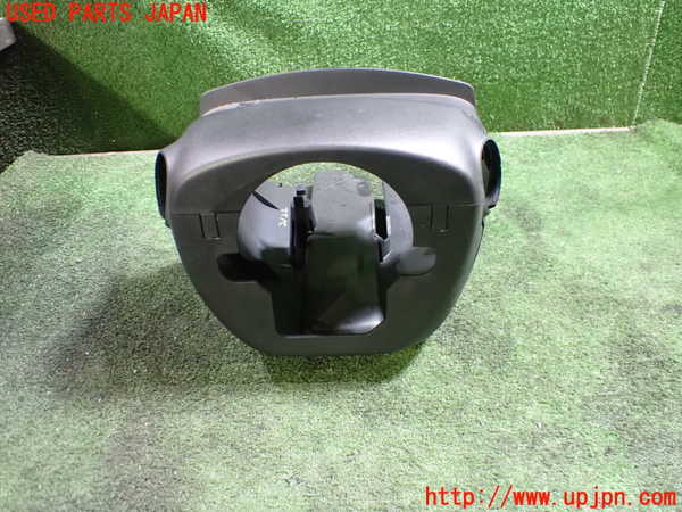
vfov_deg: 46.8
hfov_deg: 60.0
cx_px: 341
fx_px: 591
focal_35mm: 30
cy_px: 256
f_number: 2.3
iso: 1250
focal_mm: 5.4
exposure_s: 1/30
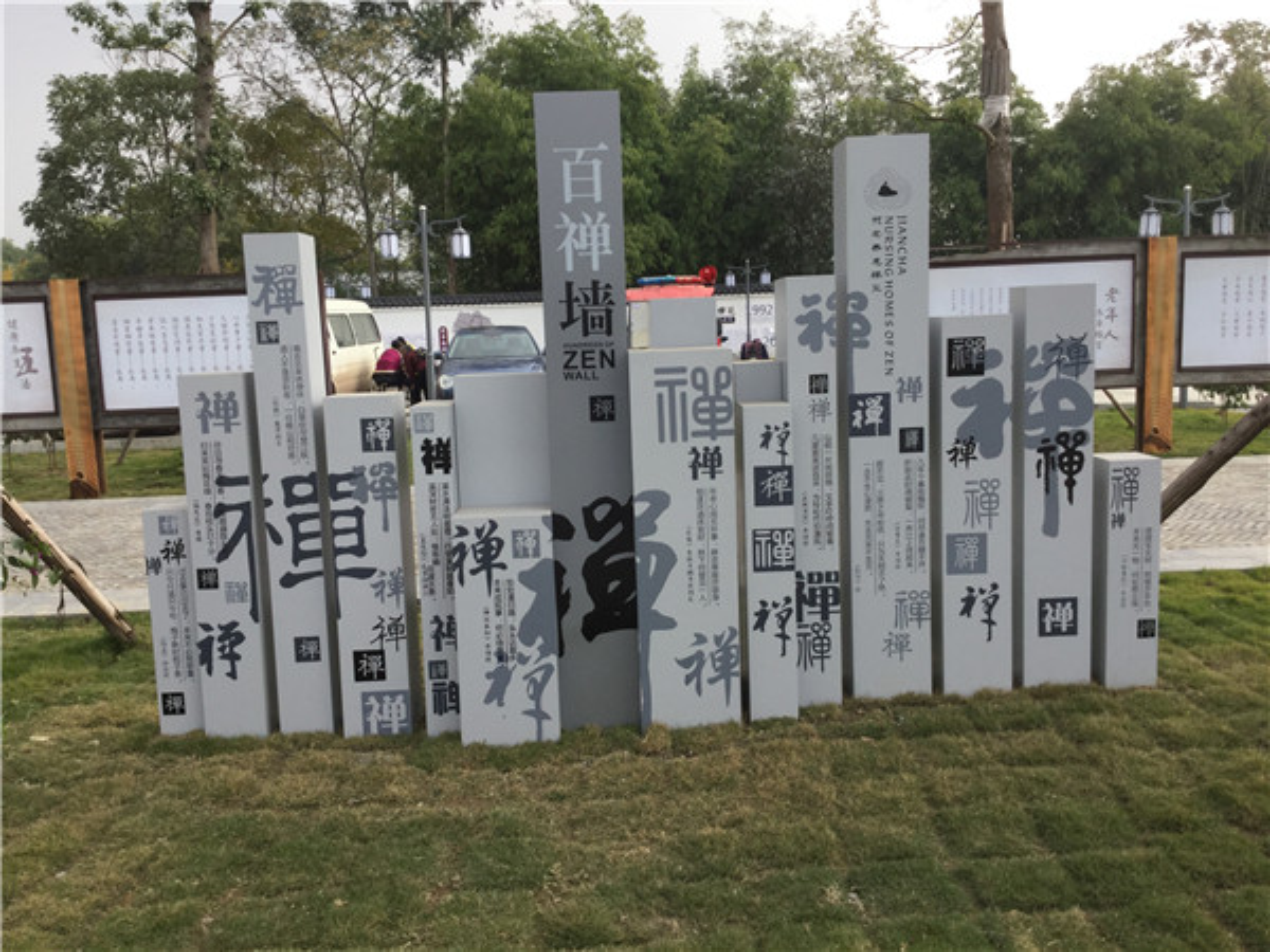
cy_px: 476
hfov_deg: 58.4
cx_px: 635
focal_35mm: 31
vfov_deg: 45.4
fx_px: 1137
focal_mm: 3.3
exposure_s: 1/473
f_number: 2.4
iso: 25
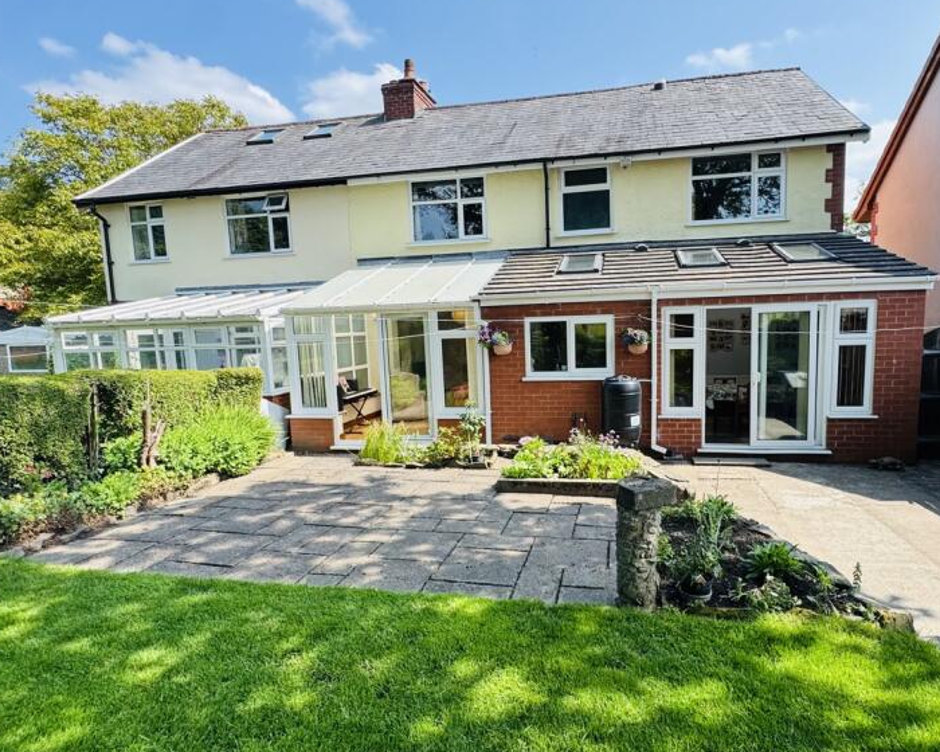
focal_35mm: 20
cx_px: 518
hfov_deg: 80.1
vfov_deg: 68.1
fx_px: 556
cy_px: 392
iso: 40
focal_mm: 2.22
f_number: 2.2
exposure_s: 1/591
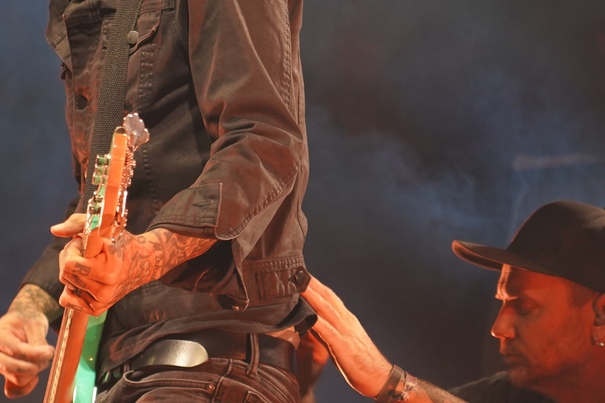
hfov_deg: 8.2
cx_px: 198
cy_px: 74
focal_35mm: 250
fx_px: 4201
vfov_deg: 5.5
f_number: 4
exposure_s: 1/160
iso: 1600
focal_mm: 105
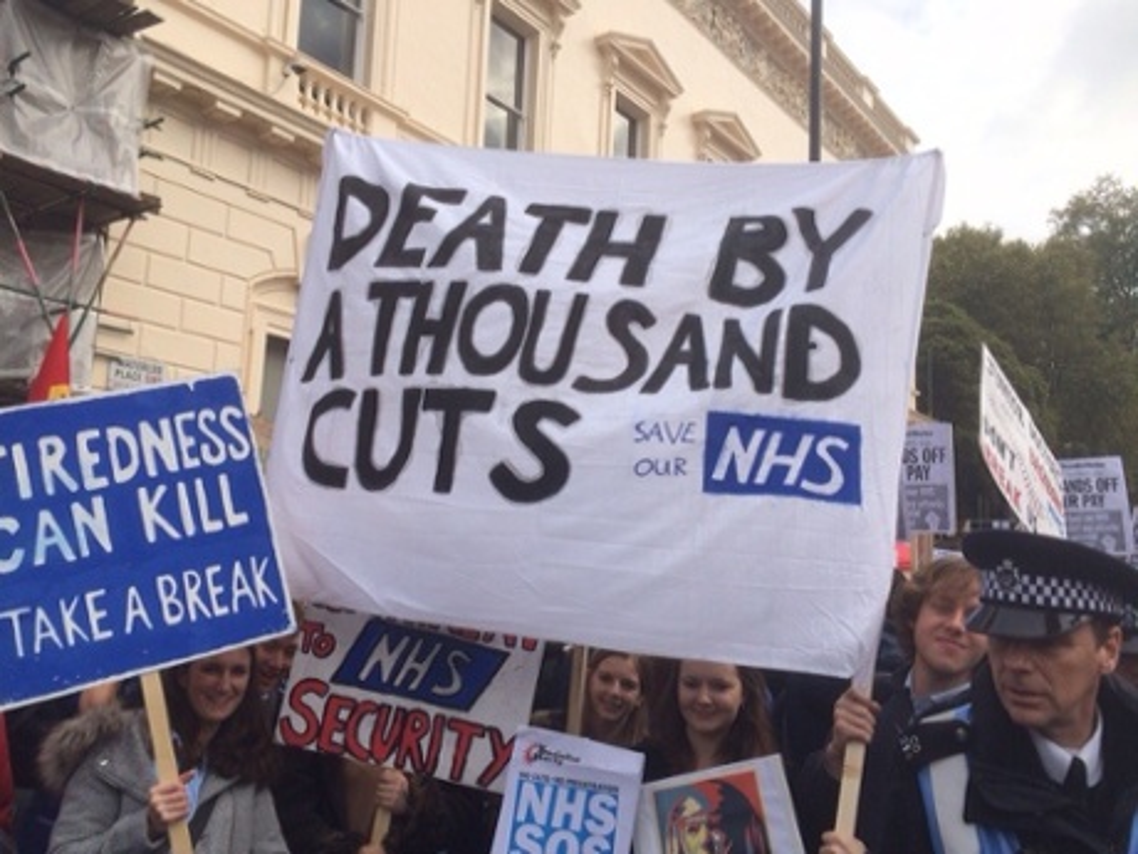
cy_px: 427
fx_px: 953
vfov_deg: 48.2
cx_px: 569
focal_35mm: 29
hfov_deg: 61.7
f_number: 2.2
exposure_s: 1/1244
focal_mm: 4.15
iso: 32
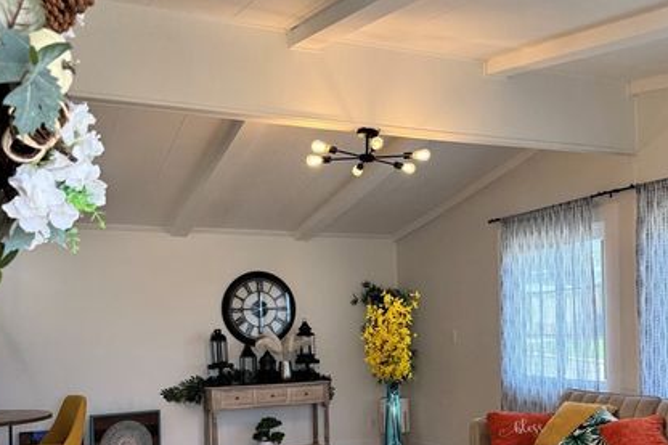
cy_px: 329
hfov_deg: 48.3
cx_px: 379
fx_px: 742
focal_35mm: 40
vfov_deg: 32.8
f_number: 1.78
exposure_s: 1/162
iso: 64
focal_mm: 6.76
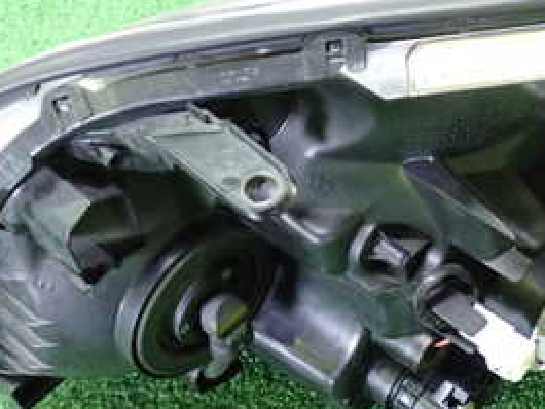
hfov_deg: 28.0
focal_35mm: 68
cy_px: 218
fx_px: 1071
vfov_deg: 21.6
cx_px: 428
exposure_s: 1/30
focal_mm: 5.4
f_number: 2.3
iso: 800
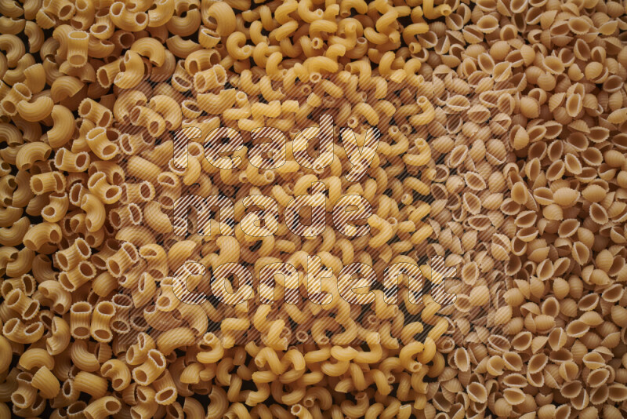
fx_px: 871
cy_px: 210
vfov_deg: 27.0
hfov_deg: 39.6
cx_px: 314
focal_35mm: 50
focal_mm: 50
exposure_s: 1/100
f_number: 8
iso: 160
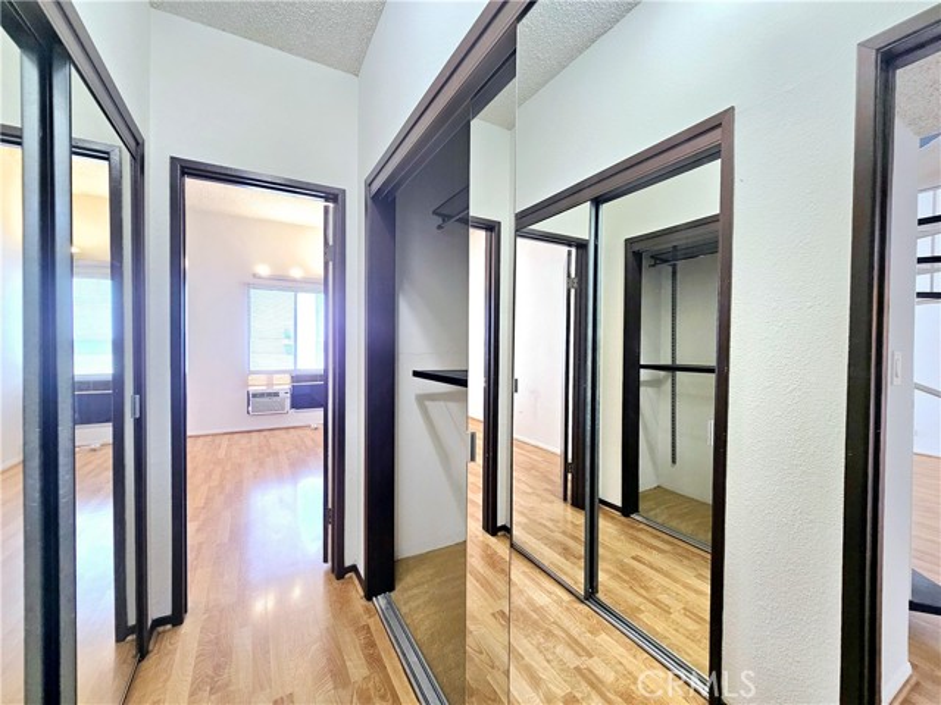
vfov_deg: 89.9
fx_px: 353
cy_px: 352
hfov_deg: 106.2
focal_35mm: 13
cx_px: 470
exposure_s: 1/60.2
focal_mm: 2.2
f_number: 2.2
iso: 125
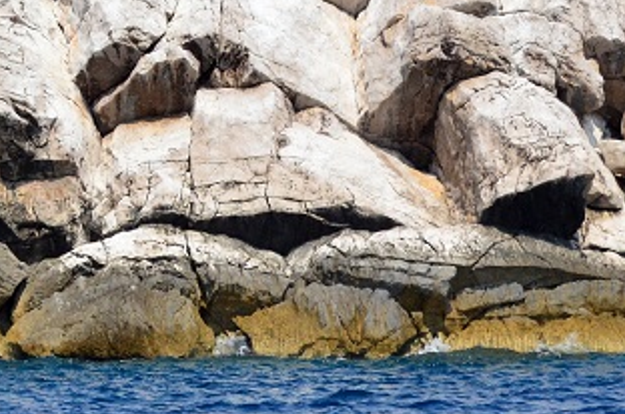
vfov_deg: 3.4
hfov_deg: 5.0
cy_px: -123
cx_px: -103
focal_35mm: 408
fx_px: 7065
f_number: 5.6
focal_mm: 85
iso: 1000
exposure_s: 1/8000
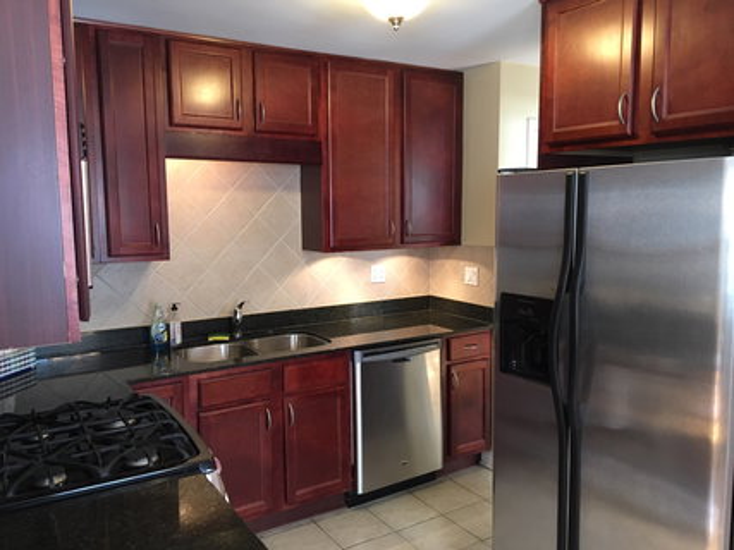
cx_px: 367
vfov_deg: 48.2
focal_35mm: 29
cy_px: 275
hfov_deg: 61.7
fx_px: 615
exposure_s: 1/30
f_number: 2.2
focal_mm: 4.15
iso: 100
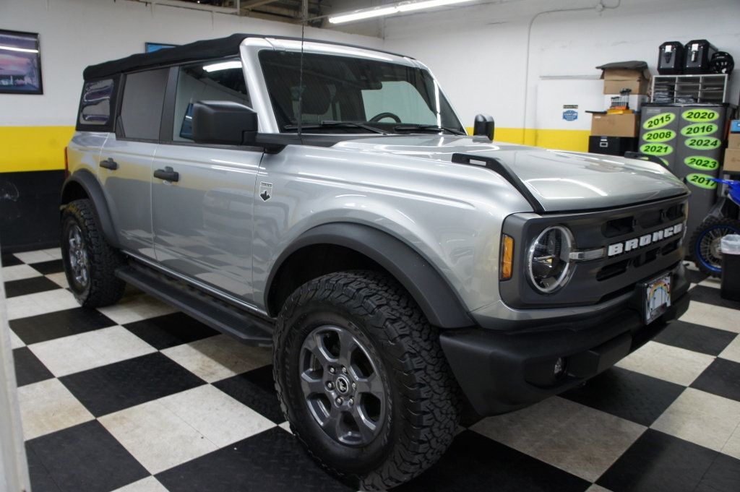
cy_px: 246
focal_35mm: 27
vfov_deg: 47.9
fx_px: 555
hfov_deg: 67.4
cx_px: 370
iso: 250
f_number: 3.5
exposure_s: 1/30
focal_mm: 18
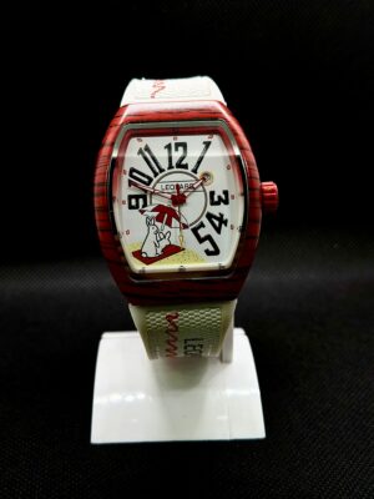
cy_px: 250
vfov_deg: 39.7
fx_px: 691
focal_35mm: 48
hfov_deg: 30.3
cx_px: 187
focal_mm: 6.86
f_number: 1.78
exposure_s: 1/233
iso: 80
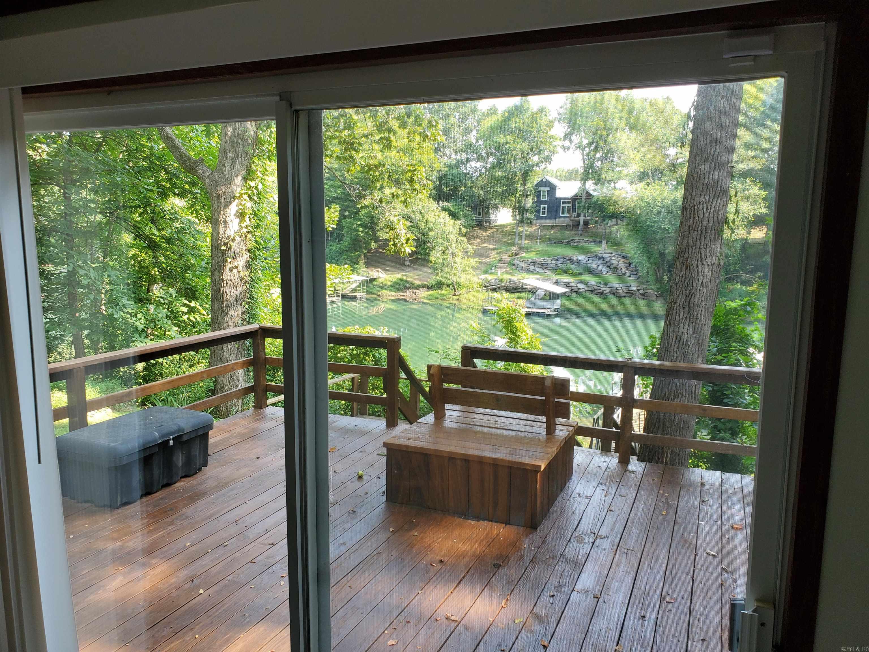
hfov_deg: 67.3
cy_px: 326
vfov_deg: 53.1
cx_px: 434
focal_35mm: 26
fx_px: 653
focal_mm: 4.3
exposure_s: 1/100
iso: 80
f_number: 2.4
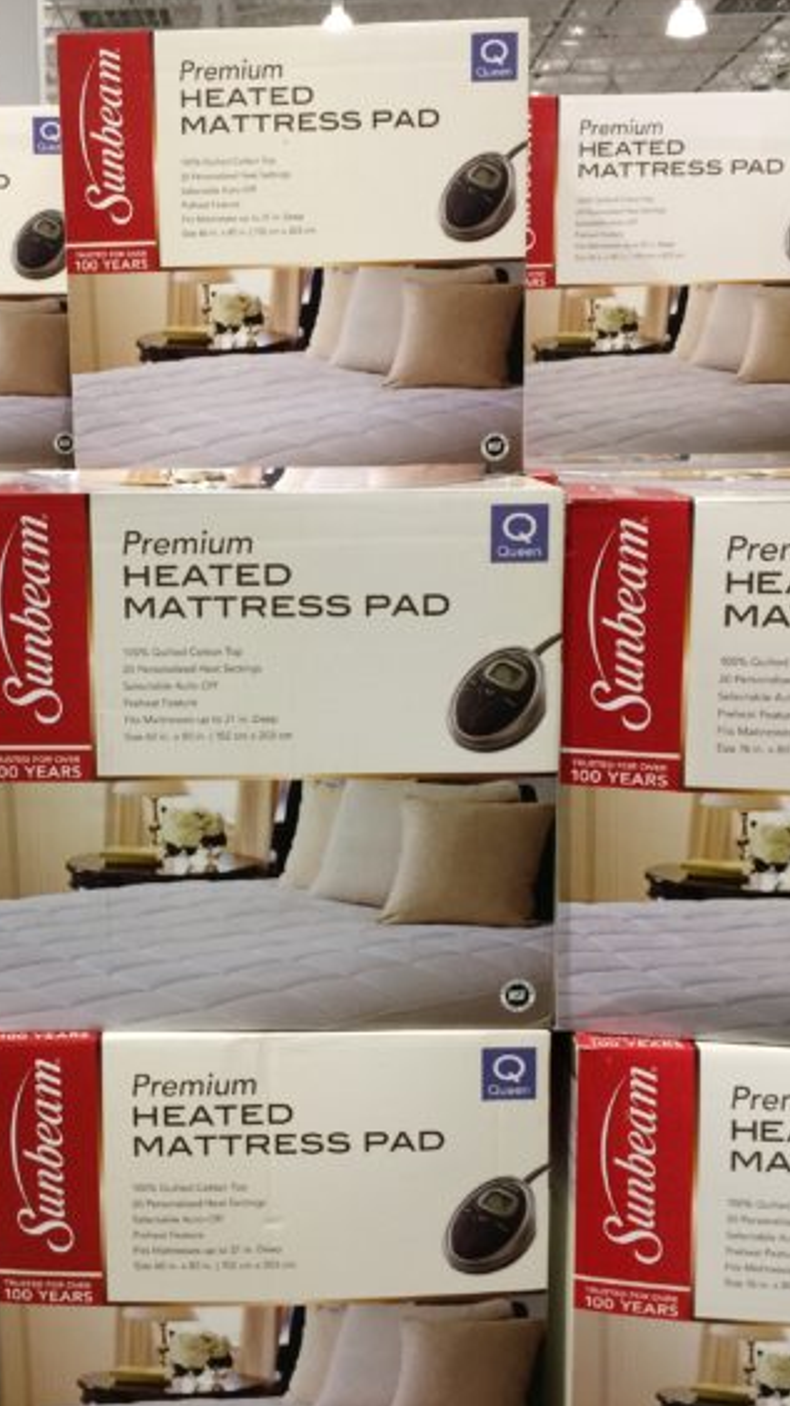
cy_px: 693
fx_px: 1602
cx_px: 239
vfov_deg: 47.4
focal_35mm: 43
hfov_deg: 27.5
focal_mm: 4.15
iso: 100
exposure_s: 1/30
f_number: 2.2
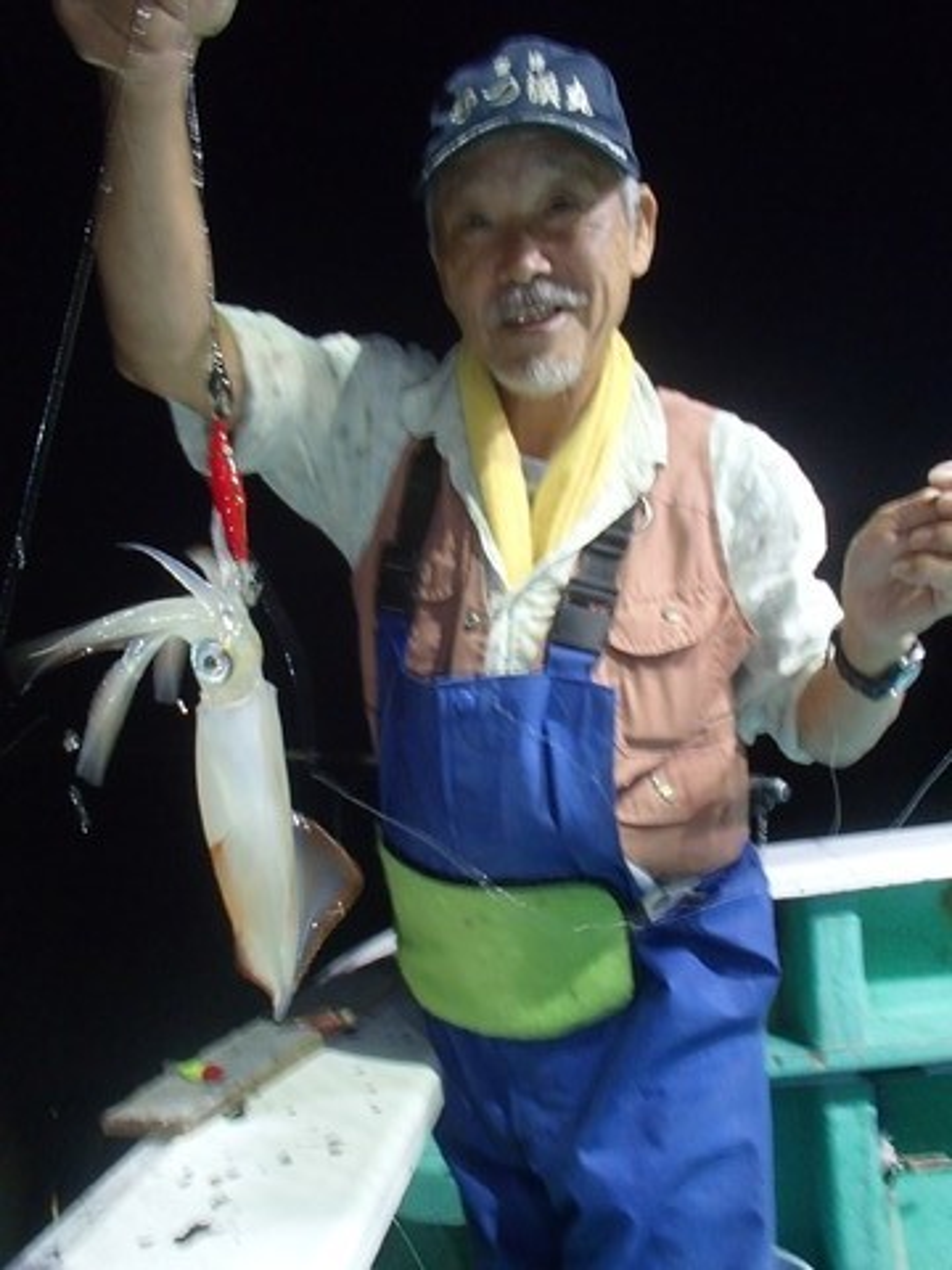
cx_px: 476
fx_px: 1027
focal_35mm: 28
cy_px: 635
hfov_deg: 49.7
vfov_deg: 63.4
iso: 400
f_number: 3.9
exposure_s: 1/30
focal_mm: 5
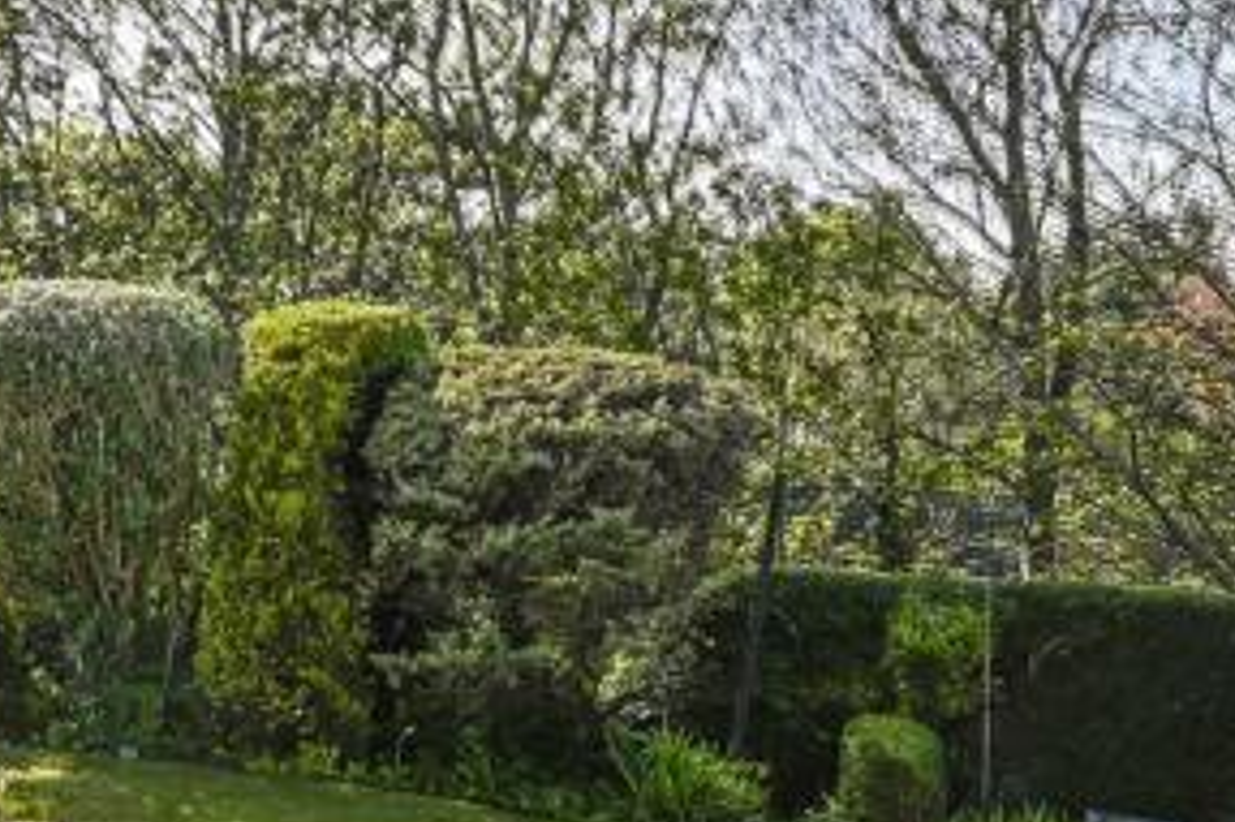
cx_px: -202
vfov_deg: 26.9
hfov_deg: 33.2
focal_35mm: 50
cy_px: 471
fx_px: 1714
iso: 100
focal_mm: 14
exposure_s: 1/320
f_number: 8
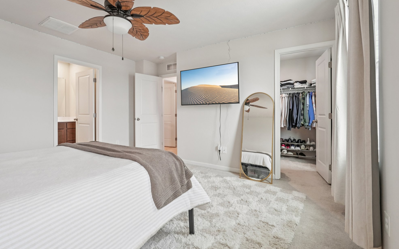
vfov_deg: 67.9
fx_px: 185
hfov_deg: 94.3
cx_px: 194
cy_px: 114
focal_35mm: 17
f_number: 8
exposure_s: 1/30
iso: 1000
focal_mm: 16
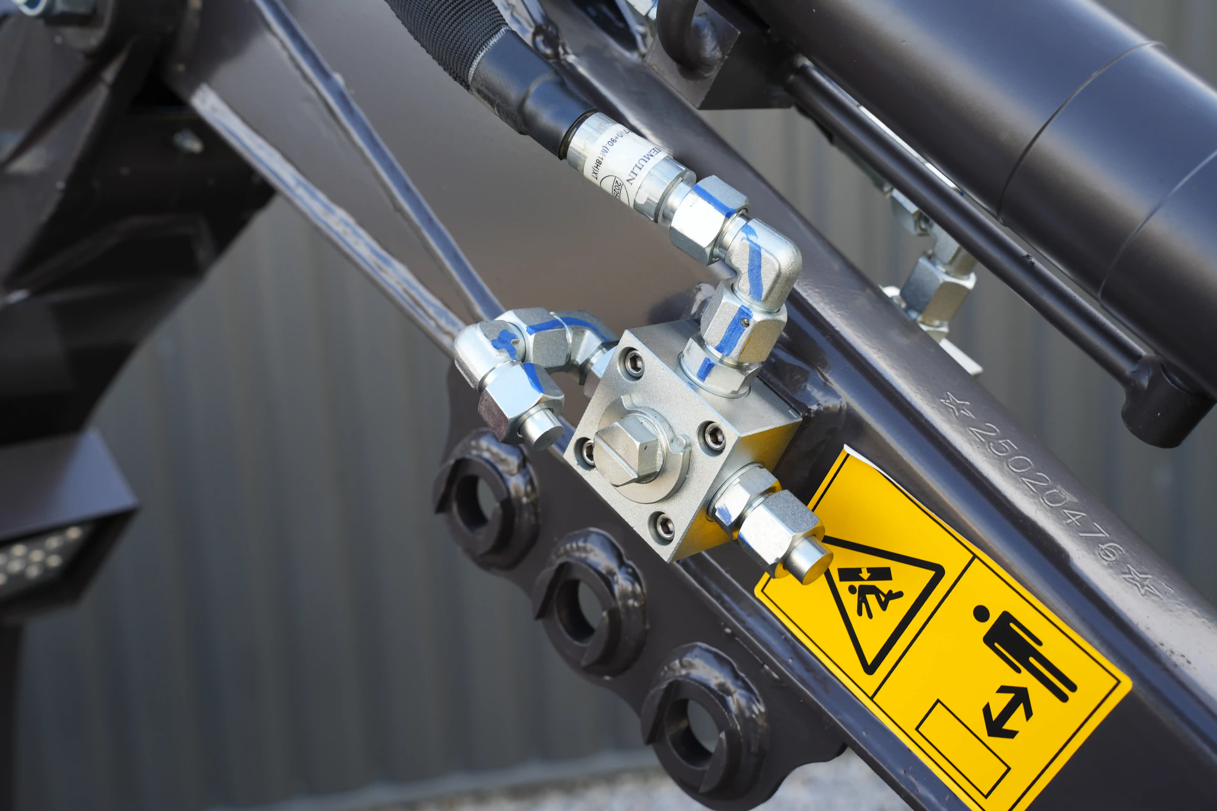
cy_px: 406
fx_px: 1420
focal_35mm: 42
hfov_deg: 46.4
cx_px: 608
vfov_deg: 31.9
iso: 100
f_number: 6.3
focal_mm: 42
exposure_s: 1/50
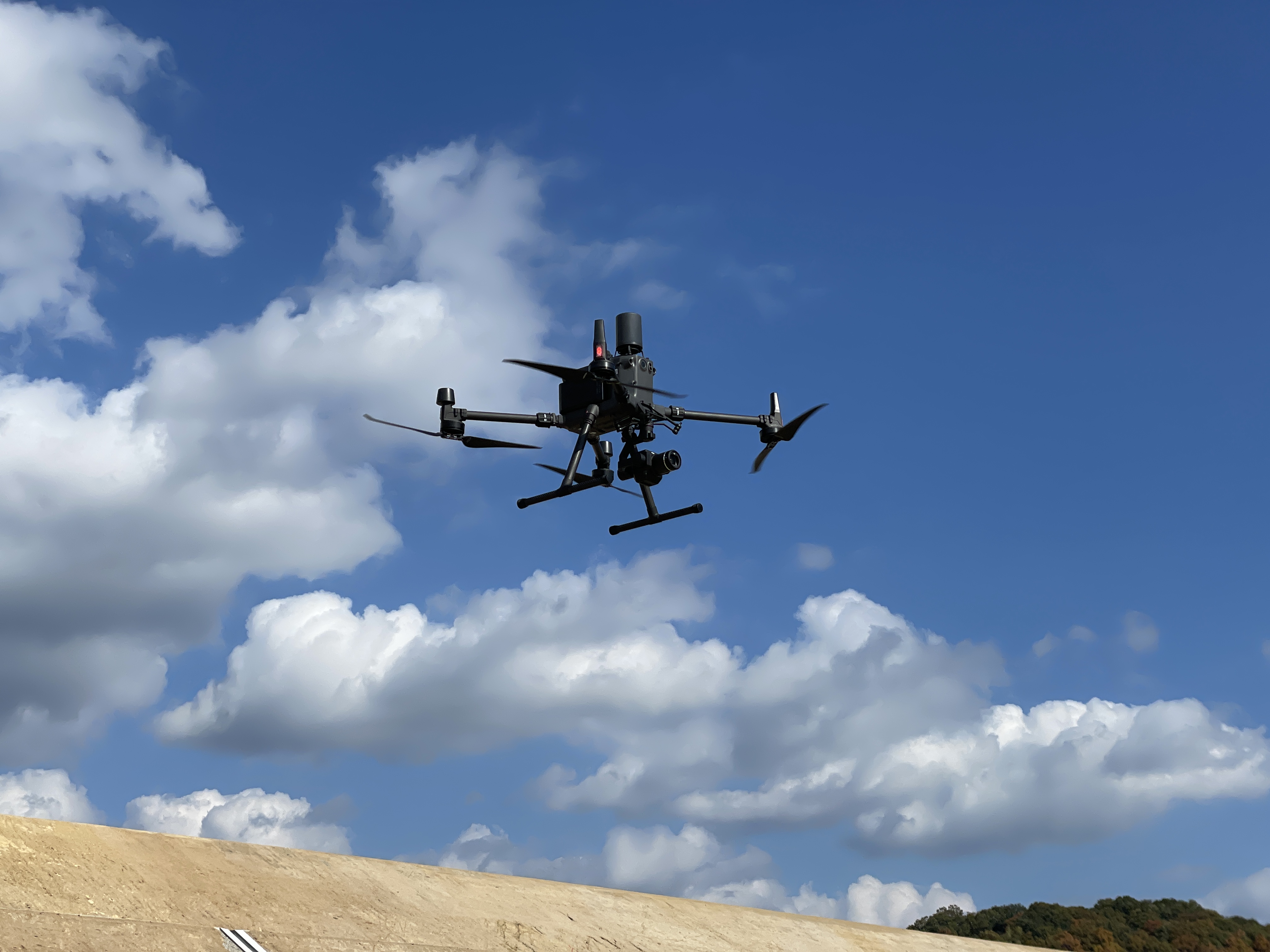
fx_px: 1908
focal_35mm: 52
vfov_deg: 28.0
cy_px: 476
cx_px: 635
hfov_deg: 36.8
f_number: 2
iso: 25
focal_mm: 6
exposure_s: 1/3690
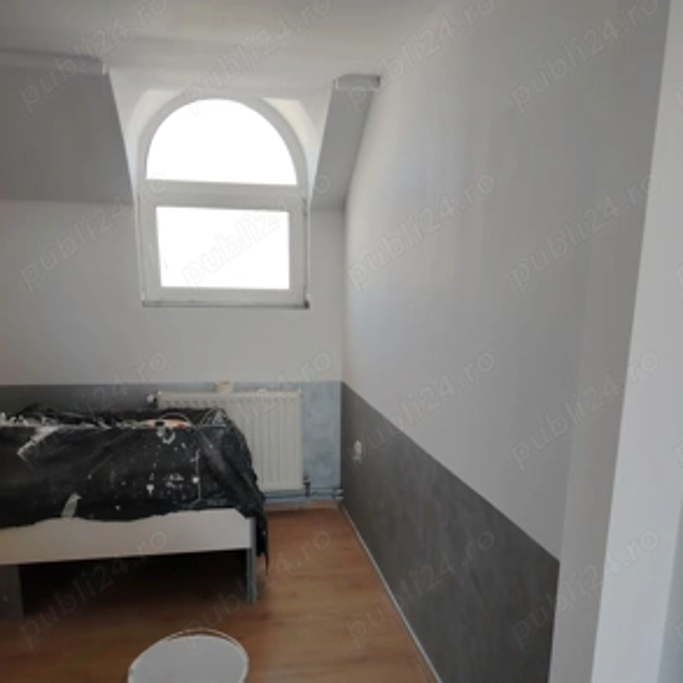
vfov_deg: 54.7
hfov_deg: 55.6
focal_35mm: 29
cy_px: 445
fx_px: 647
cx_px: 338
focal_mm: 5.25
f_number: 1.75
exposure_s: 1/120
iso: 182
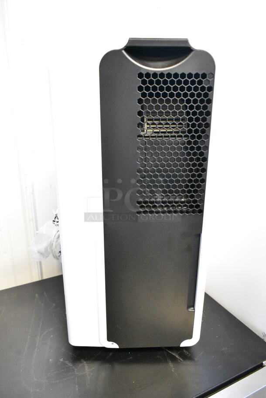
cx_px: 133
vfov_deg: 61.9
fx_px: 332
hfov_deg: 43.7
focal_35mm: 30
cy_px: 199
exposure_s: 1/80
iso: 6400
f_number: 4.5
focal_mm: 20
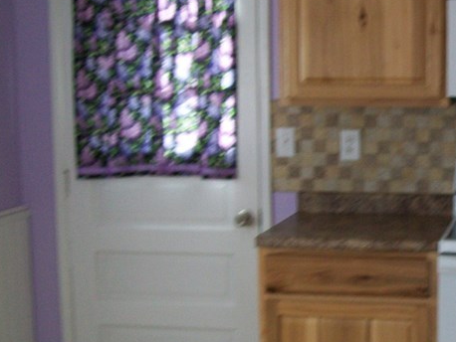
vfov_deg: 19.4
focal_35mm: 76
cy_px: 208
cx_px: 423
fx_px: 1002
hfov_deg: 24.8
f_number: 2.7
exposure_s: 1/60
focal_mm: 6.1
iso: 82
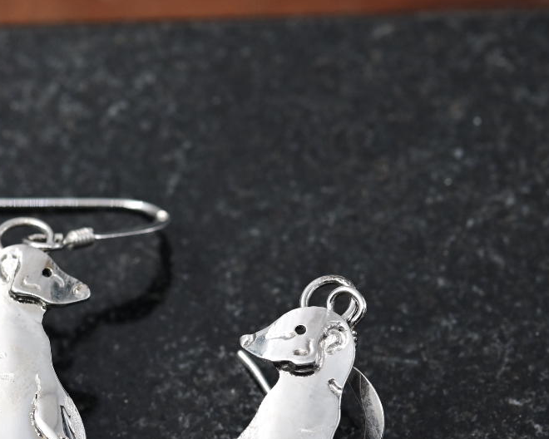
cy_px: 401
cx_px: 116
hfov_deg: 8.0
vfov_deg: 6.4
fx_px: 3932
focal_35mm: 242
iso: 1100
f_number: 10
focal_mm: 105
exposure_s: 1/125
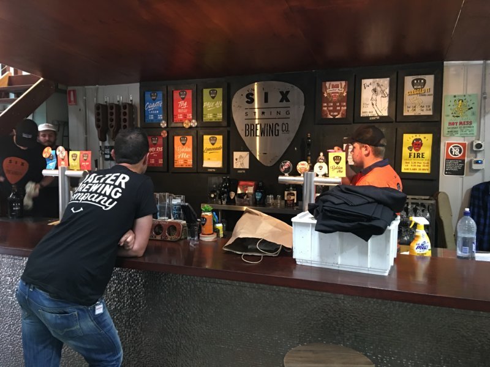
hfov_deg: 61.7
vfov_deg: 48.2
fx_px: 411
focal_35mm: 29
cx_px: 245
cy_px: 184
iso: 100
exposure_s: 1/8
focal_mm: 4.15
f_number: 2.2
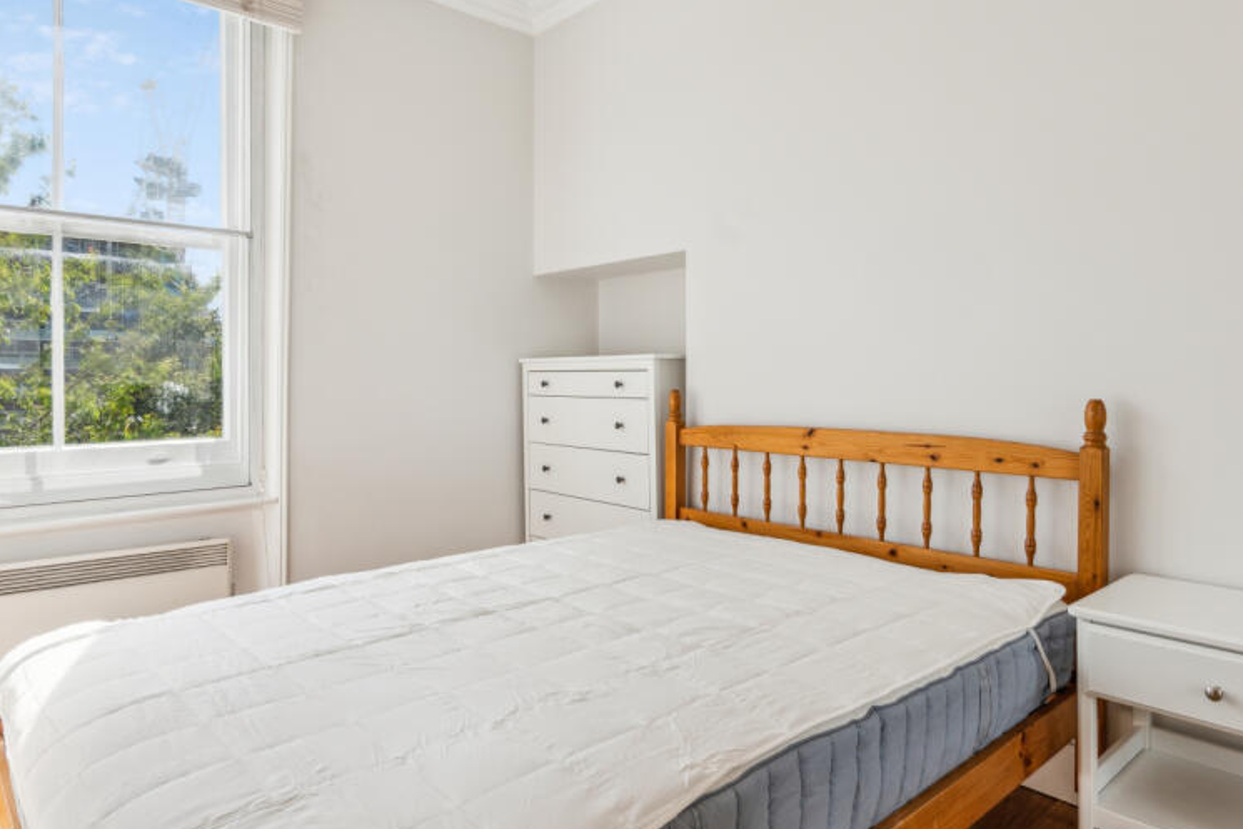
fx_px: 760
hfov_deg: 78.6
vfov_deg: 57.1
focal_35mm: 22
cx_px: 639
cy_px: 368
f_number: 11
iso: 400
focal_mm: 16
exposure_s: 1/125
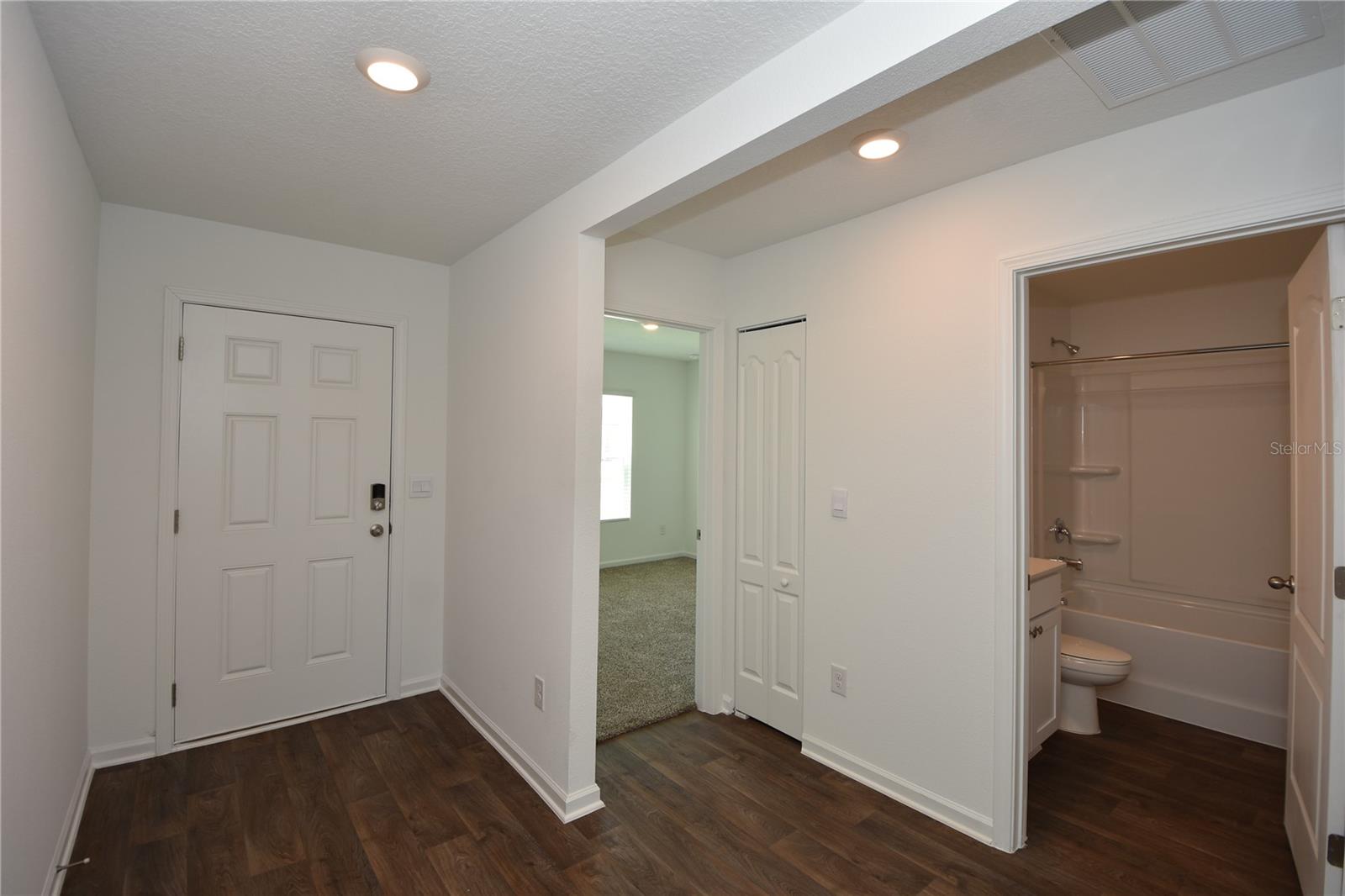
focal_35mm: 15
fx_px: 560
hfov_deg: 100.4
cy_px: 448
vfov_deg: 77.3
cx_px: 672
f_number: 4
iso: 200
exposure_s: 1/60
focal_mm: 10
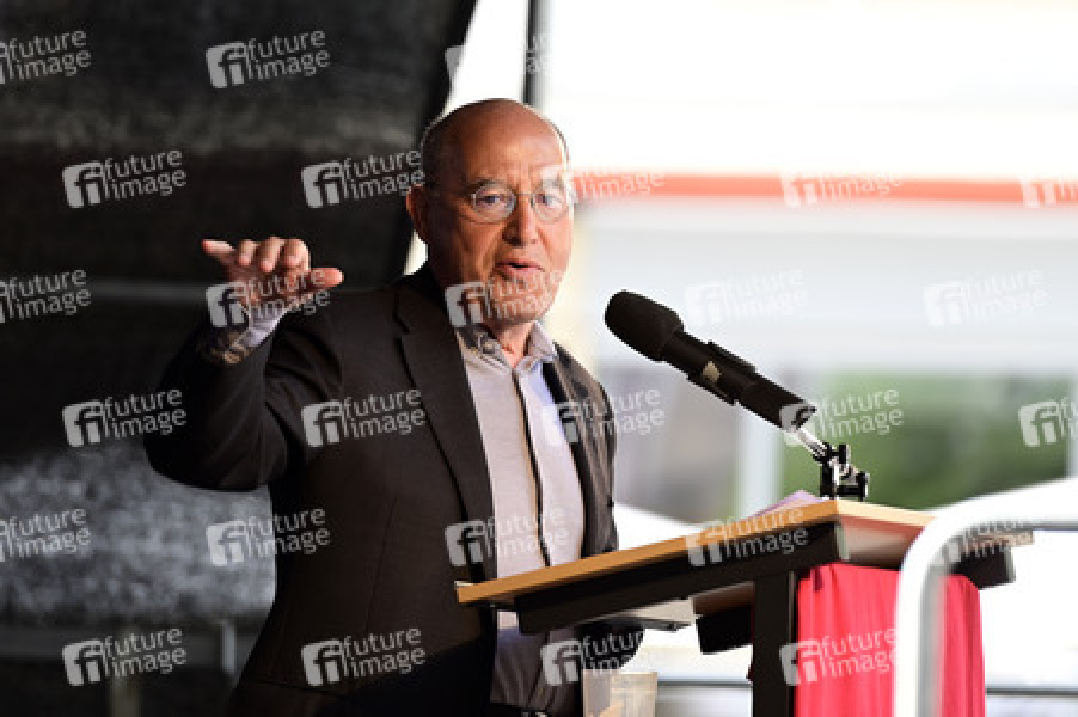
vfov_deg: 6.9
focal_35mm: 200
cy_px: 358
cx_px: 539
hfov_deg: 10.3
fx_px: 5984
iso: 100
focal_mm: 200
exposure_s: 1/125
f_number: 3.5
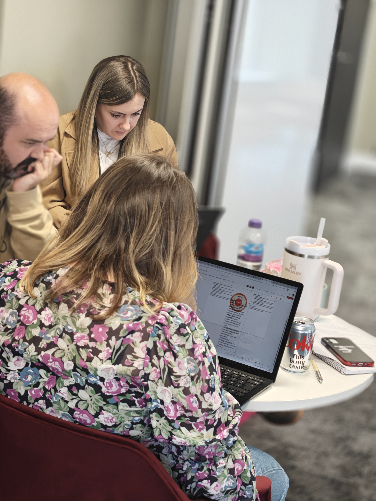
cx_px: 188
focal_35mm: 73
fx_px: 1057
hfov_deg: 20.2
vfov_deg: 26.7
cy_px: 250
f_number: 1.4
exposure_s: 1/100
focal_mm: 13.85
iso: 500
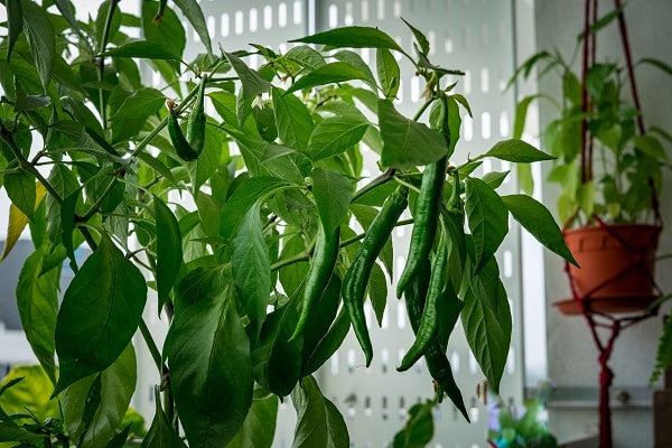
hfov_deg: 39.6
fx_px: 933
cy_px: 224
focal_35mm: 50
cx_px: 336
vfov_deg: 27.0
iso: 100
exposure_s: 1/125
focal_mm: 50
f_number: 8
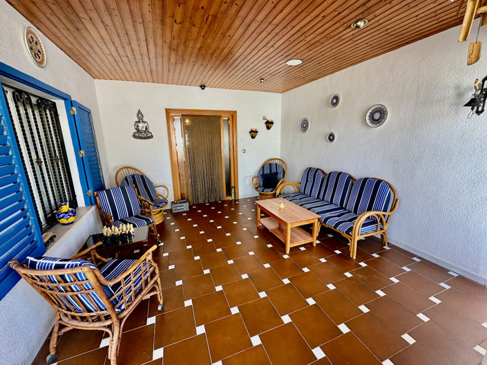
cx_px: 244
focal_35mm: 14
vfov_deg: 85.6
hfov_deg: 102.1
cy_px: 182
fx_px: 197
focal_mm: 2.22
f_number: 2.2
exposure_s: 1/99
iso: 64
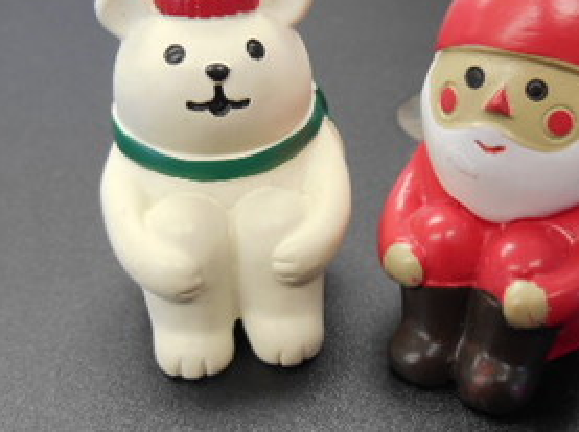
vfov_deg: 30.8
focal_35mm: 47
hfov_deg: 40.5
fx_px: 785
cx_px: 314
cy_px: 181
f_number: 3.4
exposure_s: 1/30
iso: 160
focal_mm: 4.7
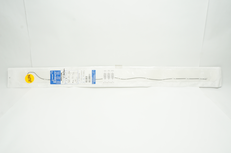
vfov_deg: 43.5
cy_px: 76
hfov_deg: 62.0
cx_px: 116
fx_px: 192
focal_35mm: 30
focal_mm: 20
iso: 400
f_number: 11
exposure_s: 1/15
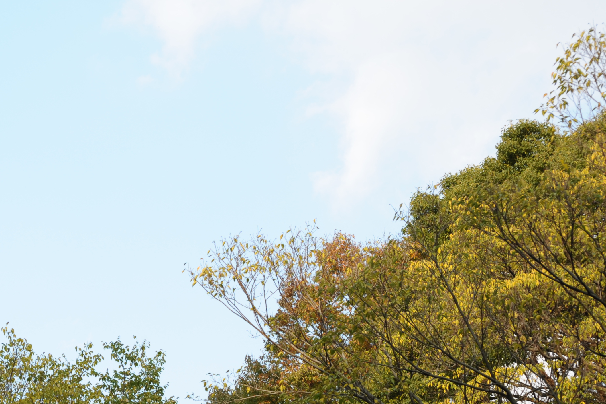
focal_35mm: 171
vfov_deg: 8.0
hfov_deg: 11.9
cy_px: 386
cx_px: 11
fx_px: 2877
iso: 200
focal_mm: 85
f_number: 8
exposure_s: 1/160
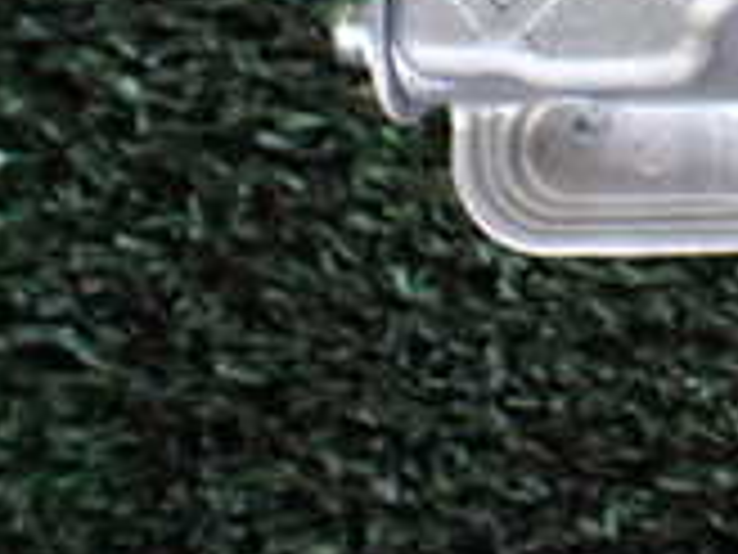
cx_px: 1228
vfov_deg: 12.7
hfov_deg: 15.8
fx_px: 2345
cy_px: -315
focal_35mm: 110
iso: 320
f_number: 2.3
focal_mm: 5.4
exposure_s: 1/125
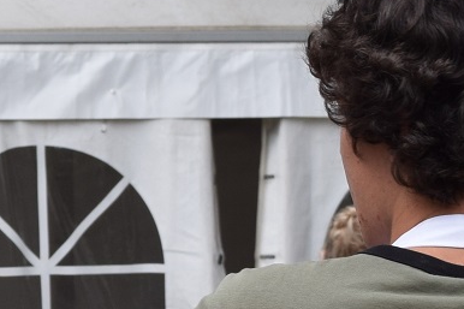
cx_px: -219
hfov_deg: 10.1
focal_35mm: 197
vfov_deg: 6.8
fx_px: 2538
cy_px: 543
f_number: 9
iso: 200
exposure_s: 1/320
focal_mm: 30
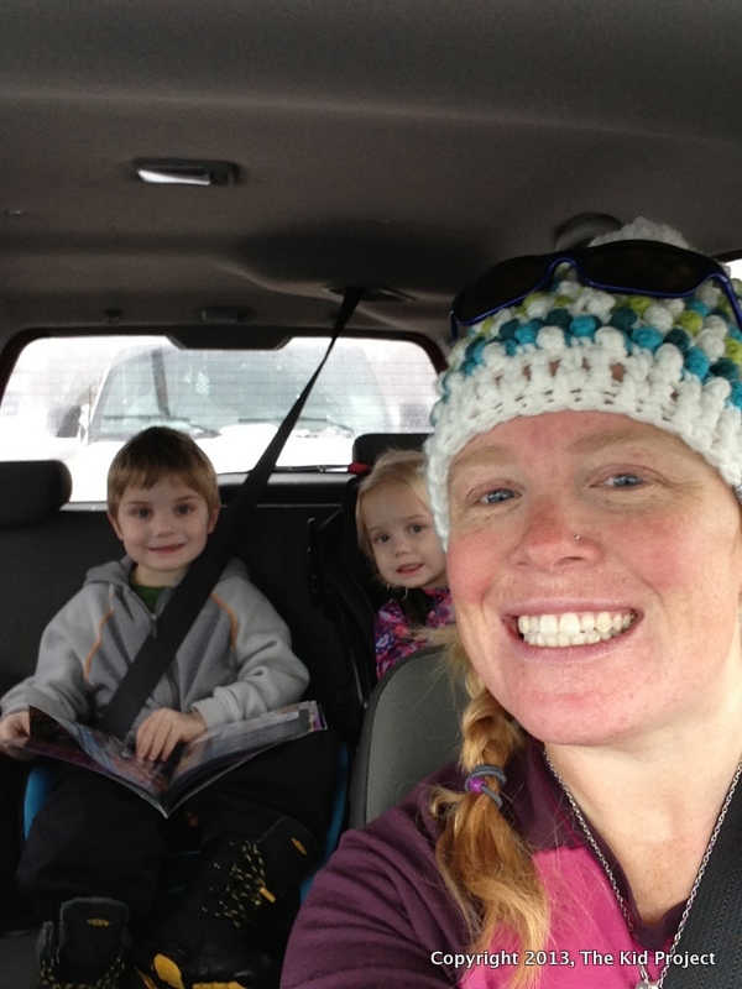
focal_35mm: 35
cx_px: 371
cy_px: 494
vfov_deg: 52.6
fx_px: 1000
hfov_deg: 40.7
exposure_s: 1/30
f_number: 2.4
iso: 50
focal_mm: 2.18
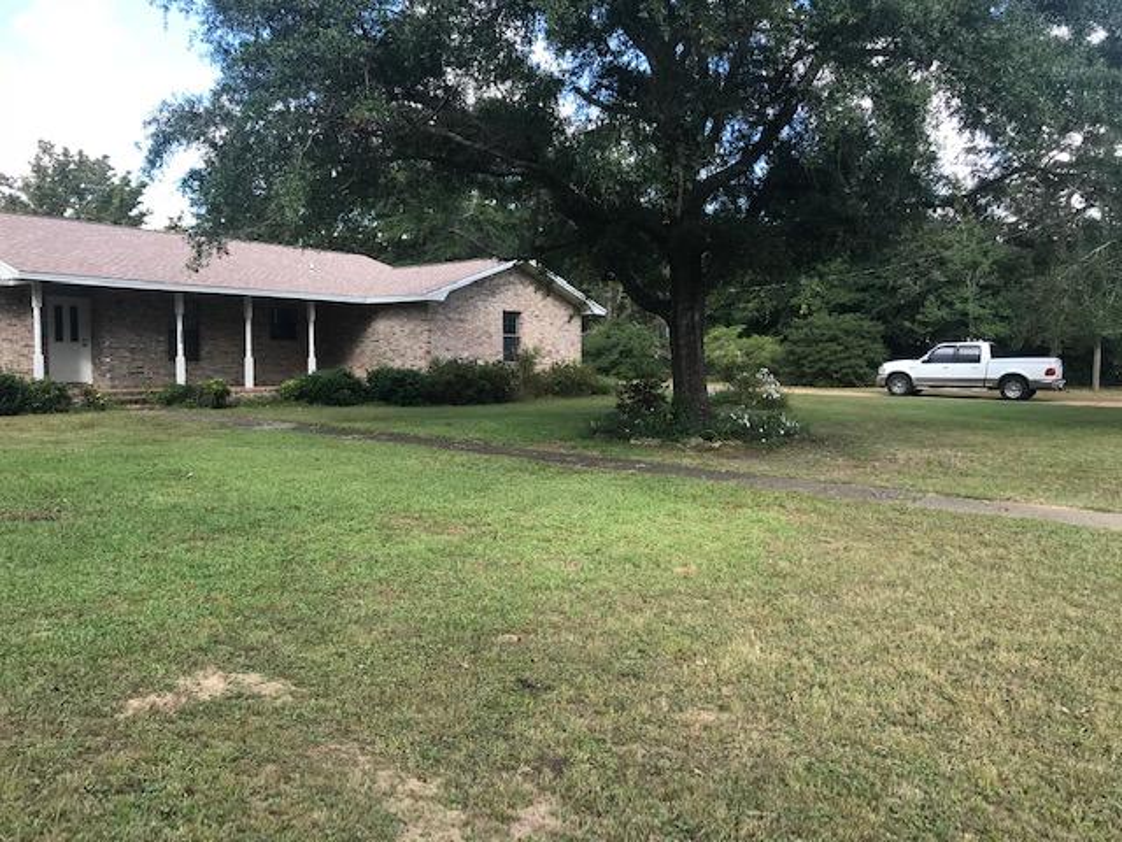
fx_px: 908
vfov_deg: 49.7
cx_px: 561
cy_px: 421
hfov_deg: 63.4
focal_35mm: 28
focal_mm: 3.99
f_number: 1.8
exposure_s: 1/399
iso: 20
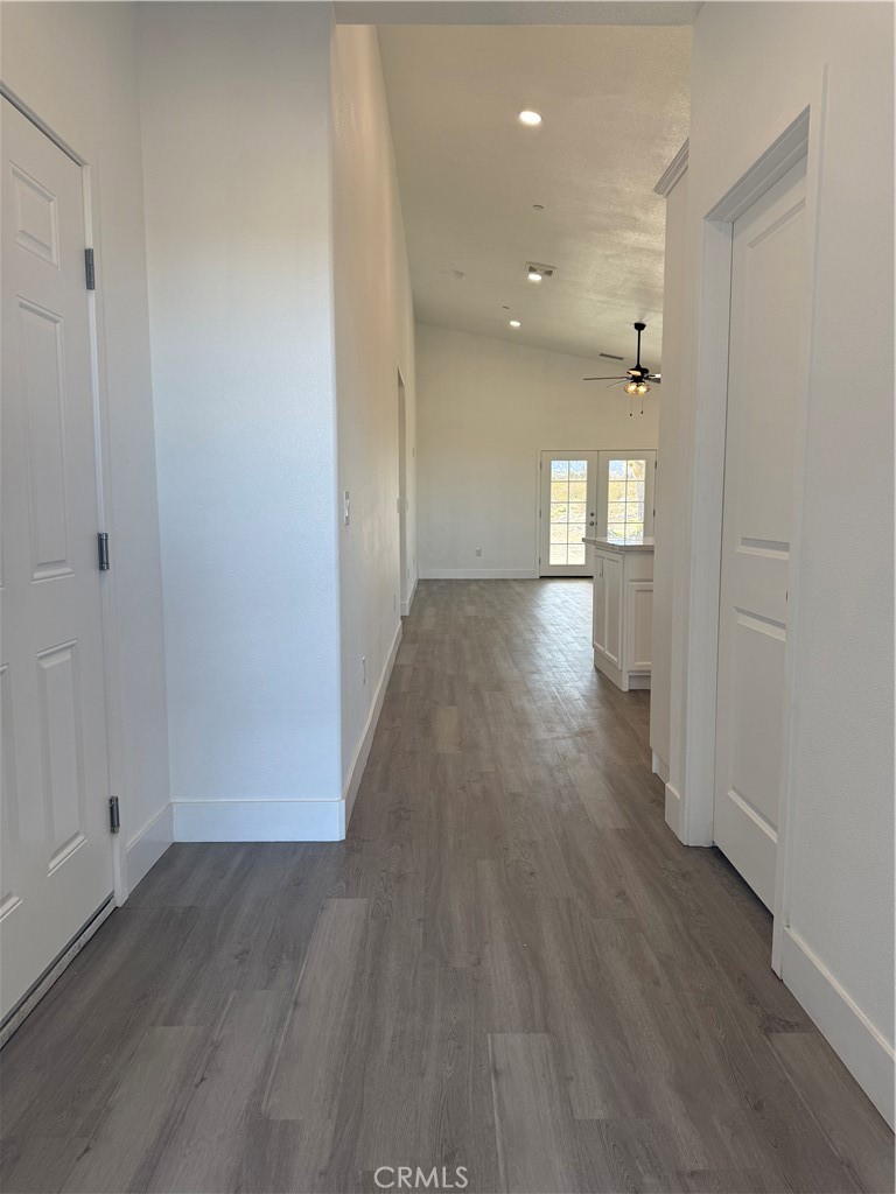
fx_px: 828
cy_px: 597
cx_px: 448
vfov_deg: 71.6
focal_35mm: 24
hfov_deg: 56.8
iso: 100
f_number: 1.78
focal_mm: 6.76
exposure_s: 1/355
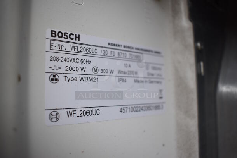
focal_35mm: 30
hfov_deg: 61.9
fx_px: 198
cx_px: 118
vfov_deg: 43.7
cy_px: 79
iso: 720
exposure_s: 1/250
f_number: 3.8
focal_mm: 20
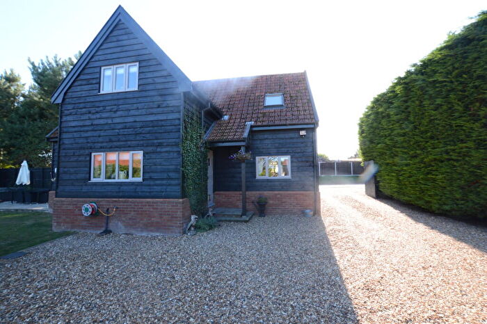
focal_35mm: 15
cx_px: 244
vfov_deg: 77.3
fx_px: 203
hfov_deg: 100.4
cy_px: 162
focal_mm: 10
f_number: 13
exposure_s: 1/15
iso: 160
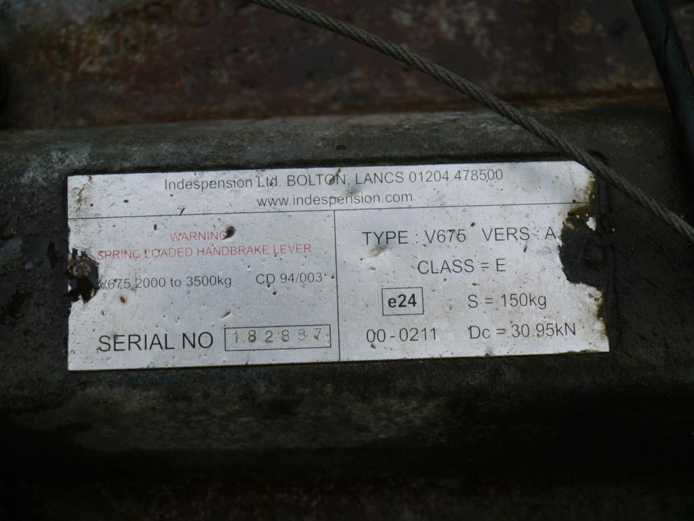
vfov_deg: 20.4
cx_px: 347
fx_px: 1443
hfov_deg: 27.0
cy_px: 260
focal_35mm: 72
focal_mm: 36
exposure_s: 1/80
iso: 320
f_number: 5.3
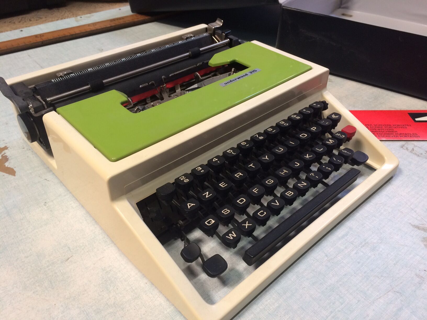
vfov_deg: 48.2
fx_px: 358
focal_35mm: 29
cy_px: 160
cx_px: 214
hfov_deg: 61.7
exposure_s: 1/33
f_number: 2.2
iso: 80
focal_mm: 4.15
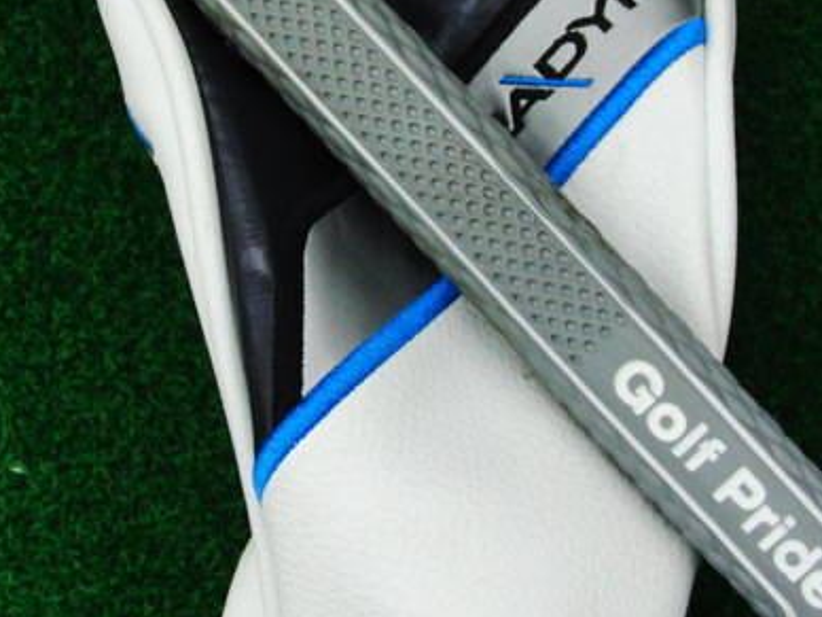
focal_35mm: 71
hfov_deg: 27.4
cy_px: 148
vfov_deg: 20.5
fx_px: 1686
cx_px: 432
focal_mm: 7.54
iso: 320
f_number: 3.7
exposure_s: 1/80
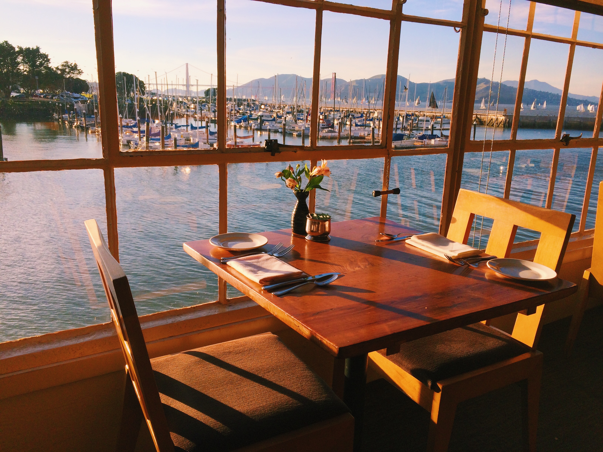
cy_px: 226
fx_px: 505
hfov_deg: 61.7
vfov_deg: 48.2
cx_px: 302
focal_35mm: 29
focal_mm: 4.15
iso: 32
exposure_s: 1/631
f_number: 2.2
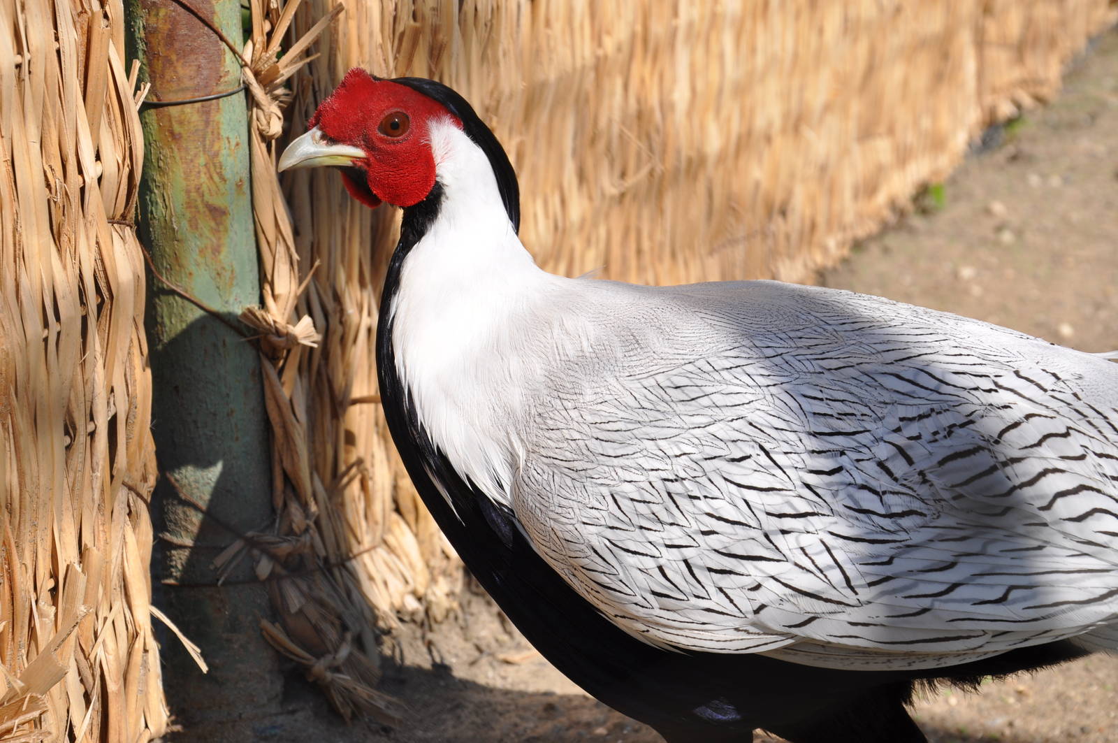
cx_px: 559
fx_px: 2420
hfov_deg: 26.0
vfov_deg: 17.5
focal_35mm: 78
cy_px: 372
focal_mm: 52
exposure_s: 1/400
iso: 200
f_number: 10
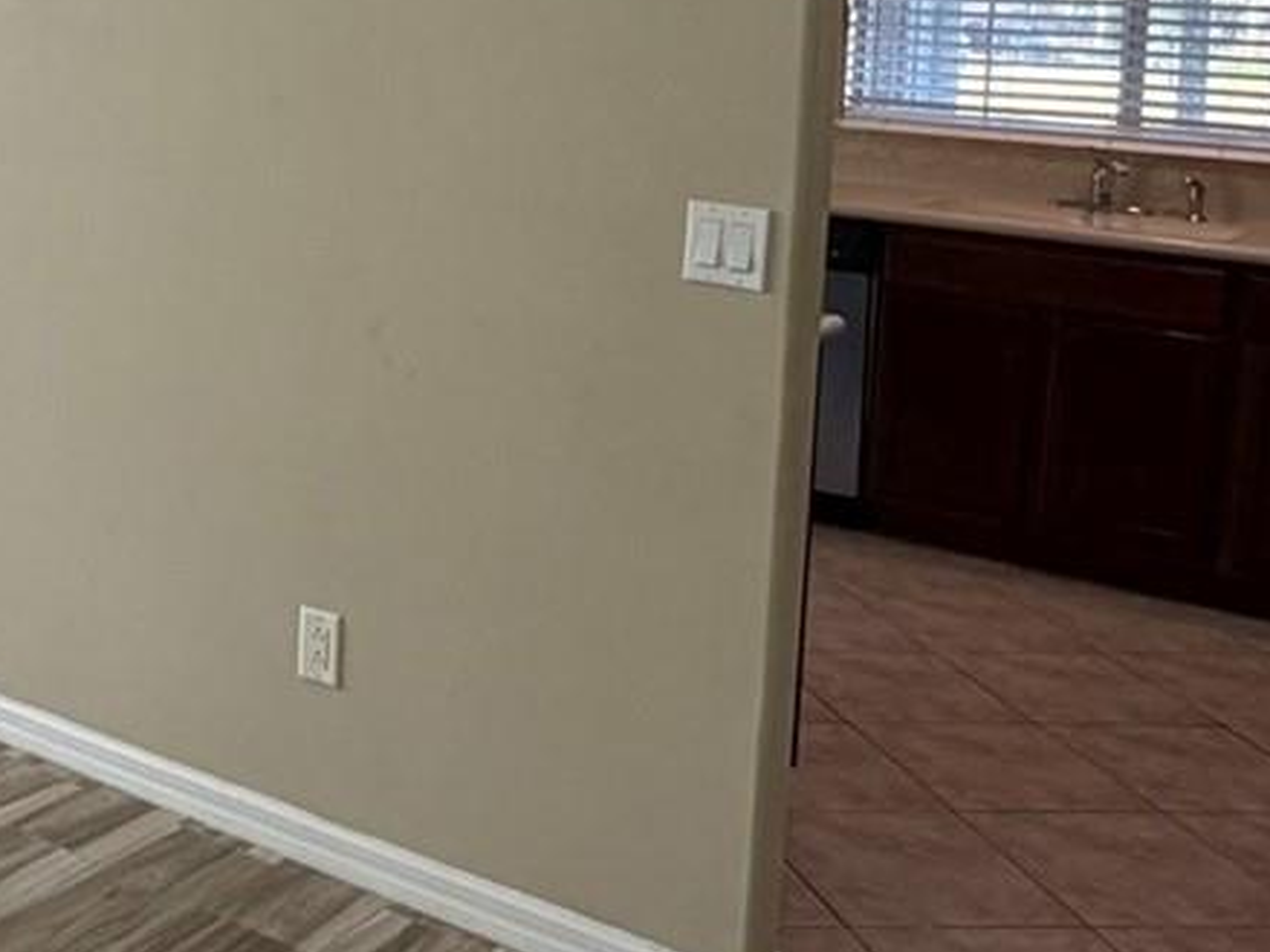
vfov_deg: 27.4
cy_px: 72
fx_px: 1871
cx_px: 122
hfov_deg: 35.3
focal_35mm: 51
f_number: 2.2
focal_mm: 2.22
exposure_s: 1/120
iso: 250
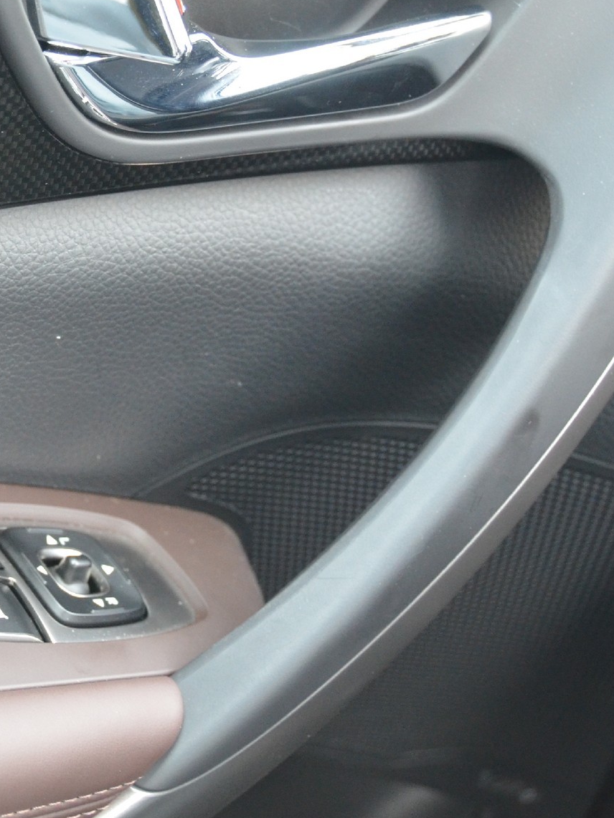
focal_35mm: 82
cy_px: 246
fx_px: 1939
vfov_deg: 23.7
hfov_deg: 17.2
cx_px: -105
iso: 1600
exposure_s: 1/200
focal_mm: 26
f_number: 4
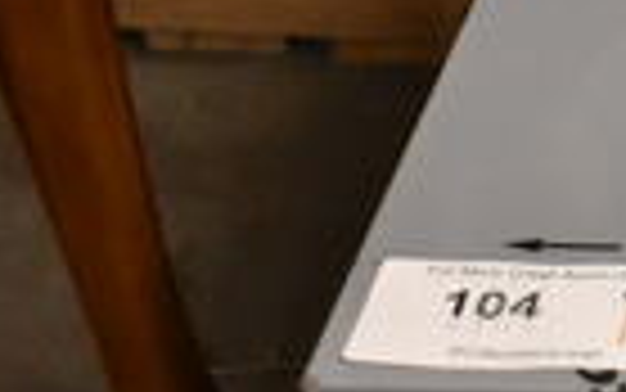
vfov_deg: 8.9
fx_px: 2526
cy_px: 284
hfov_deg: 12.4
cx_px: 1261
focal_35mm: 148
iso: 4000
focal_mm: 22
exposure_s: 1/125
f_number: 3.8
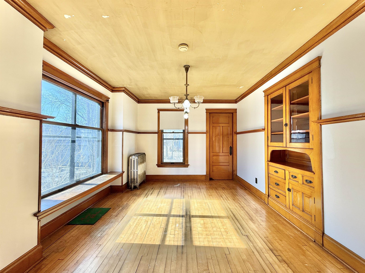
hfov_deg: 102.1
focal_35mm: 14
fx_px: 148
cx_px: 182
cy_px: 136
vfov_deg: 85.7
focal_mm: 2.22
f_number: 2.2
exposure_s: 1/154
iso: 64
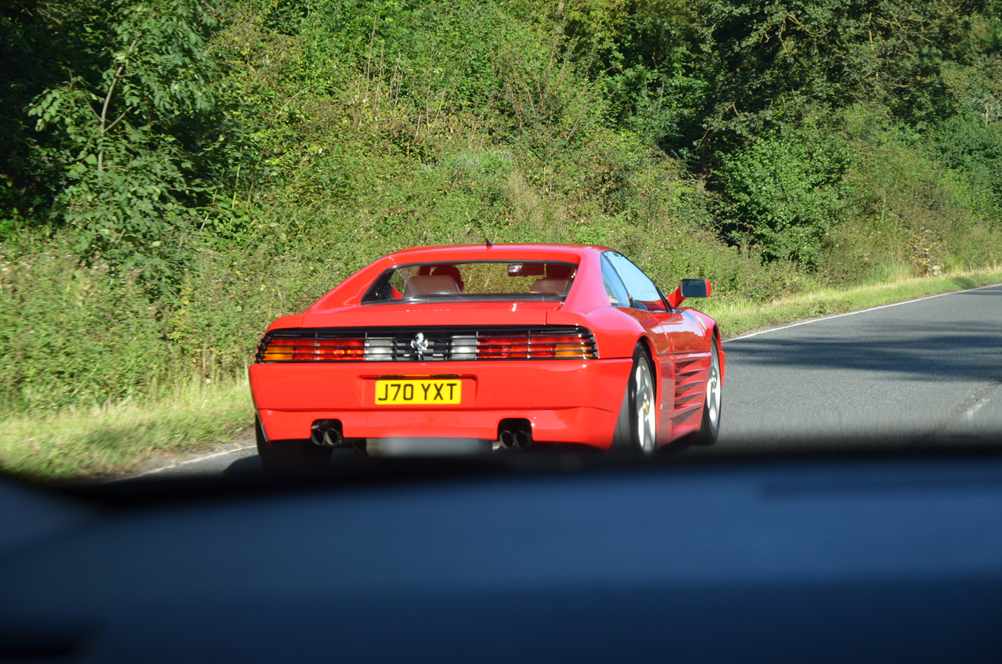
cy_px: 332
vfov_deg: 13.0
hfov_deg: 19.5
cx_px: 501
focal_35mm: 105
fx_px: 2917
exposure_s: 1/500
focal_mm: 70
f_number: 5.6
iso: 360
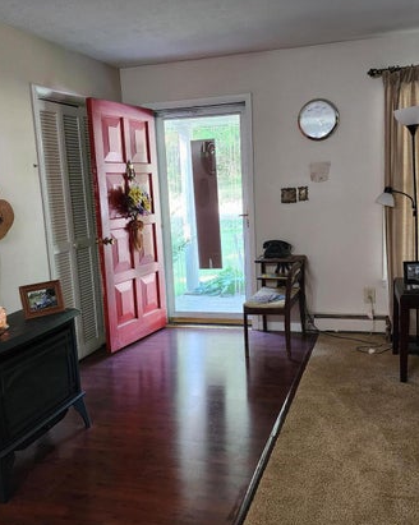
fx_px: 543
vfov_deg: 51.6
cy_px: 275
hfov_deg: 42.2
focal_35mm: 35
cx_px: 218
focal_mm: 6.4
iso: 800
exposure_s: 1/120
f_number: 1.8
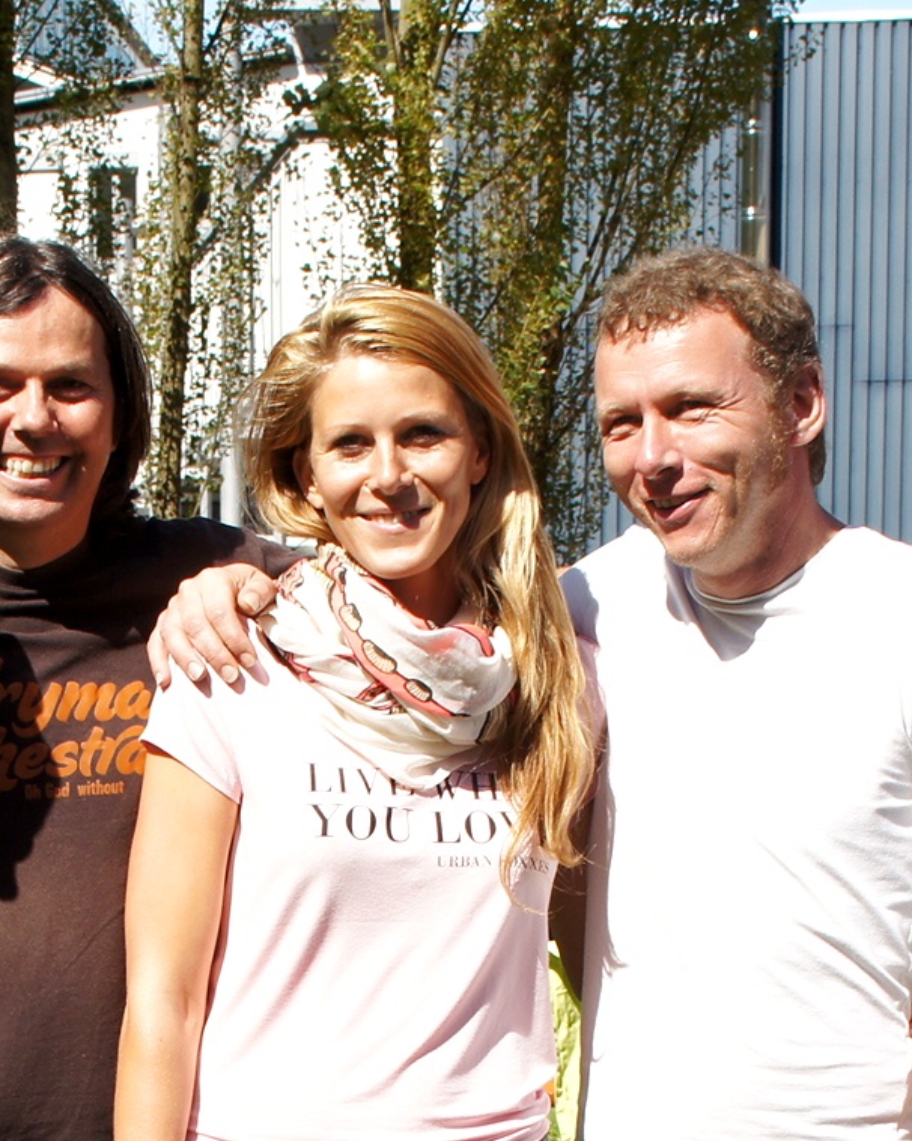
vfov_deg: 17.2
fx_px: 3679
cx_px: 289
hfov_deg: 14.1
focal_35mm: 109
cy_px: 1133
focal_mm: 24
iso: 100
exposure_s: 1/125
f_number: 10
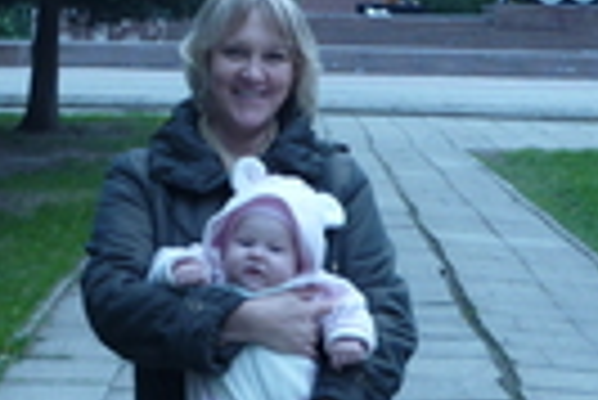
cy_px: 90
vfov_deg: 11.8
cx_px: 279
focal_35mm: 116
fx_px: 1929
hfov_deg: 17.6
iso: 80
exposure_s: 1/250
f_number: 2.8
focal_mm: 5.5
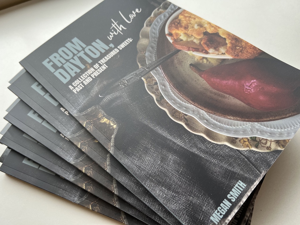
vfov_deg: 53.1
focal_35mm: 26
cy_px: 112
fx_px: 225
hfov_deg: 67.3
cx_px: 150
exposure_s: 1/120
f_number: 1.5
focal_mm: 5.7
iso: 80
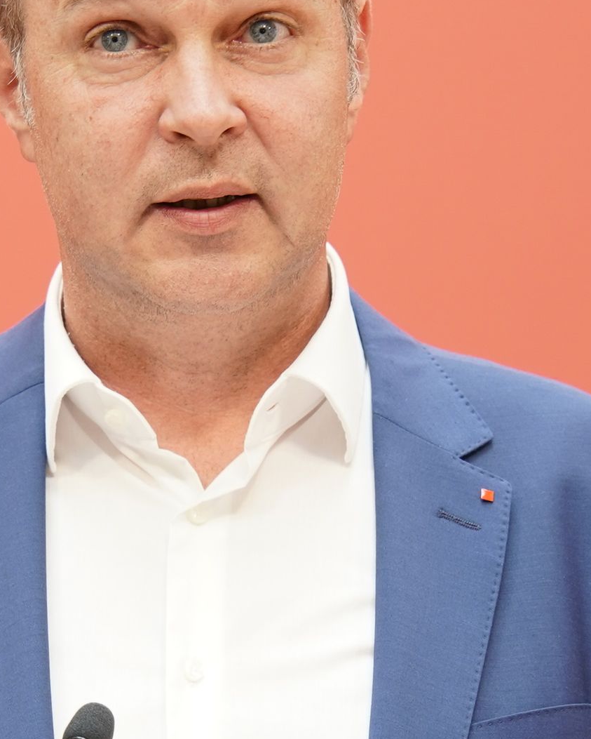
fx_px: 6076
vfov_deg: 6.9
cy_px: 617
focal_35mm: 278
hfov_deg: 5.6
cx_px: 51
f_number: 4
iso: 320
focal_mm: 78
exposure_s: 1/125
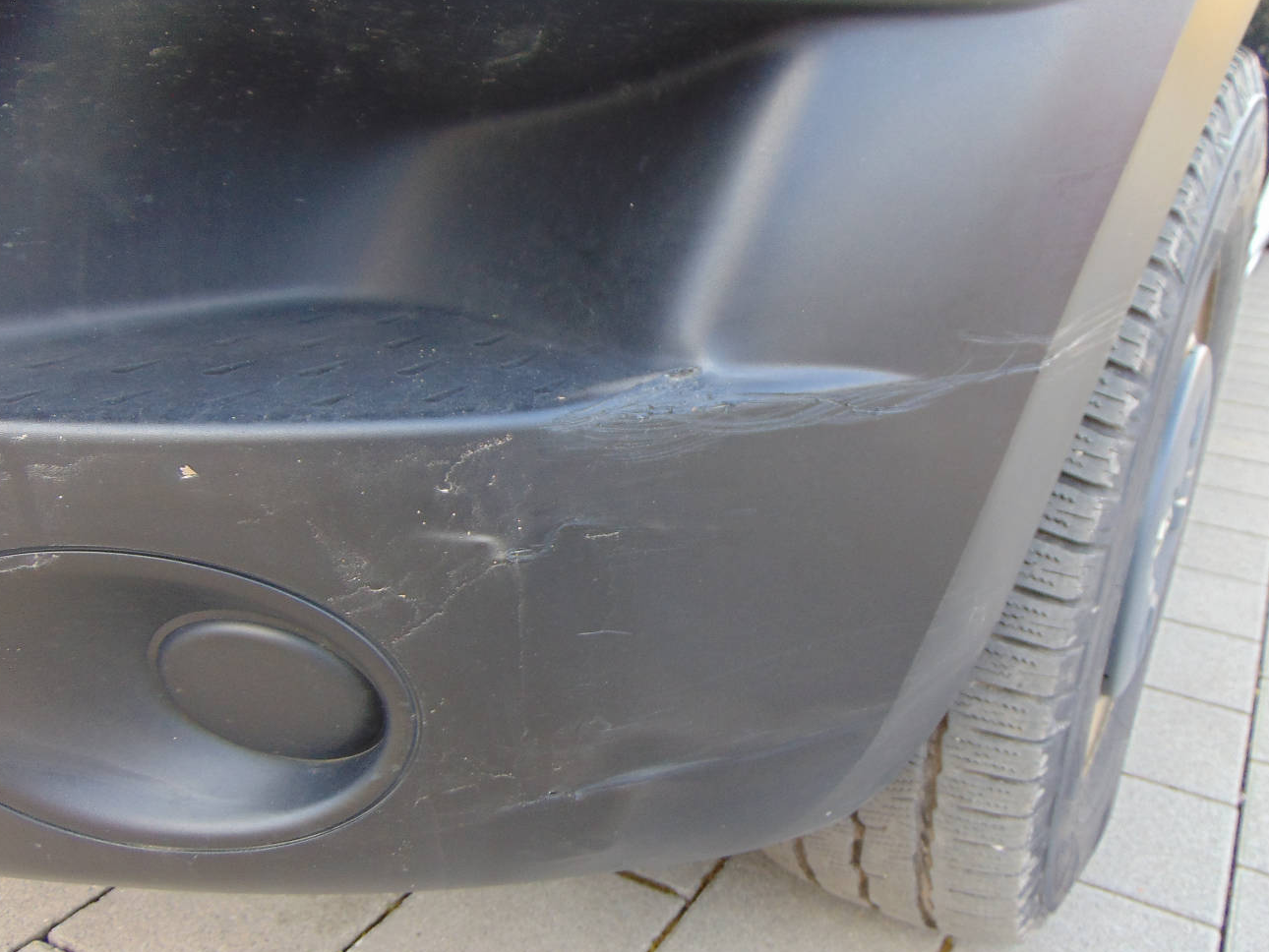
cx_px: 694
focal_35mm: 31
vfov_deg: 45.3
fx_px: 1137
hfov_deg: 58.2
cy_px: 564
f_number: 3
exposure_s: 1/250
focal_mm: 4.5
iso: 80
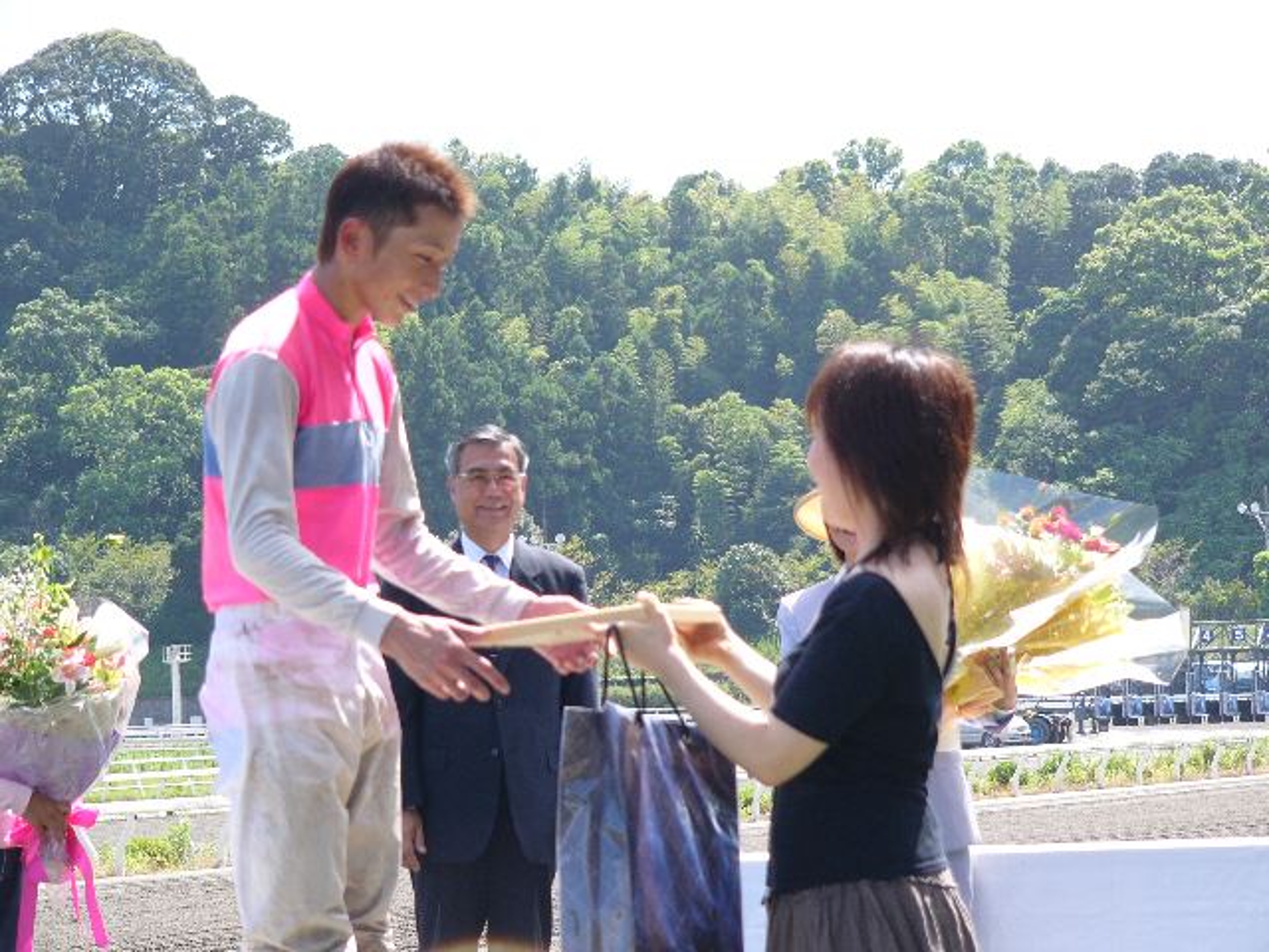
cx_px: 634
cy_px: 476
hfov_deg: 13.6
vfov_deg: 10.2
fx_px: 5316
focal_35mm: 145
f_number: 4
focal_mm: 24.1
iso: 50
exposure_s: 1/250
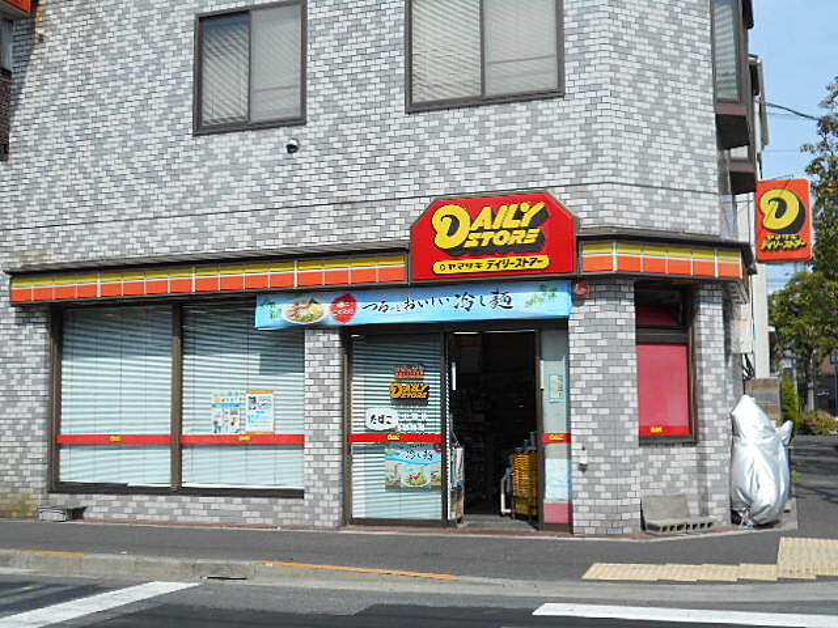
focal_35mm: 44
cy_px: 314
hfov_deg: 42.9
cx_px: 419
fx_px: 1065
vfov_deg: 32.9
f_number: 4.2
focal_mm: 7.7
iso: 80
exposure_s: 1/800
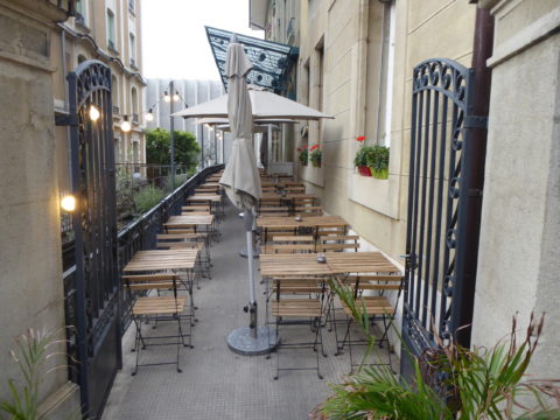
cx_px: 280
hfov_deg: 69.4
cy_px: 210
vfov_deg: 54.9
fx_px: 404
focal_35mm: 25
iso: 160
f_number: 3.3
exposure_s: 1/60
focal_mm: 4.3
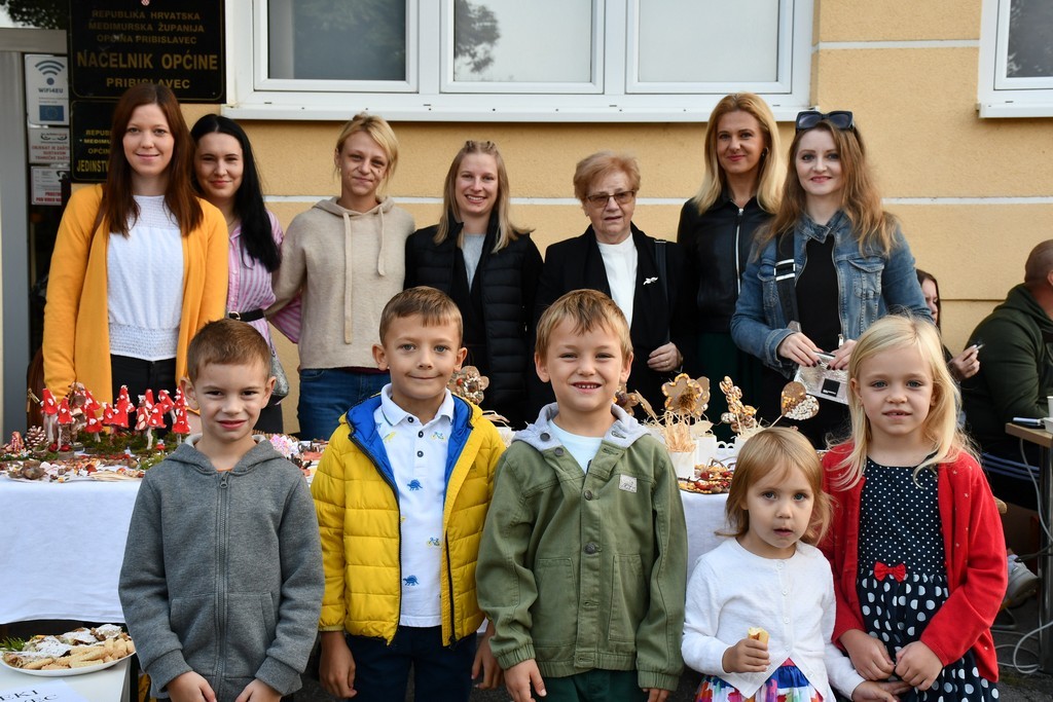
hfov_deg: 41.1
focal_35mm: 48
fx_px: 1404
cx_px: 526
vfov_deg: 28.1
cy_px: 351
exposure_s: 1/250
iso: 400
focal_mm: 32
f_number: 5.6
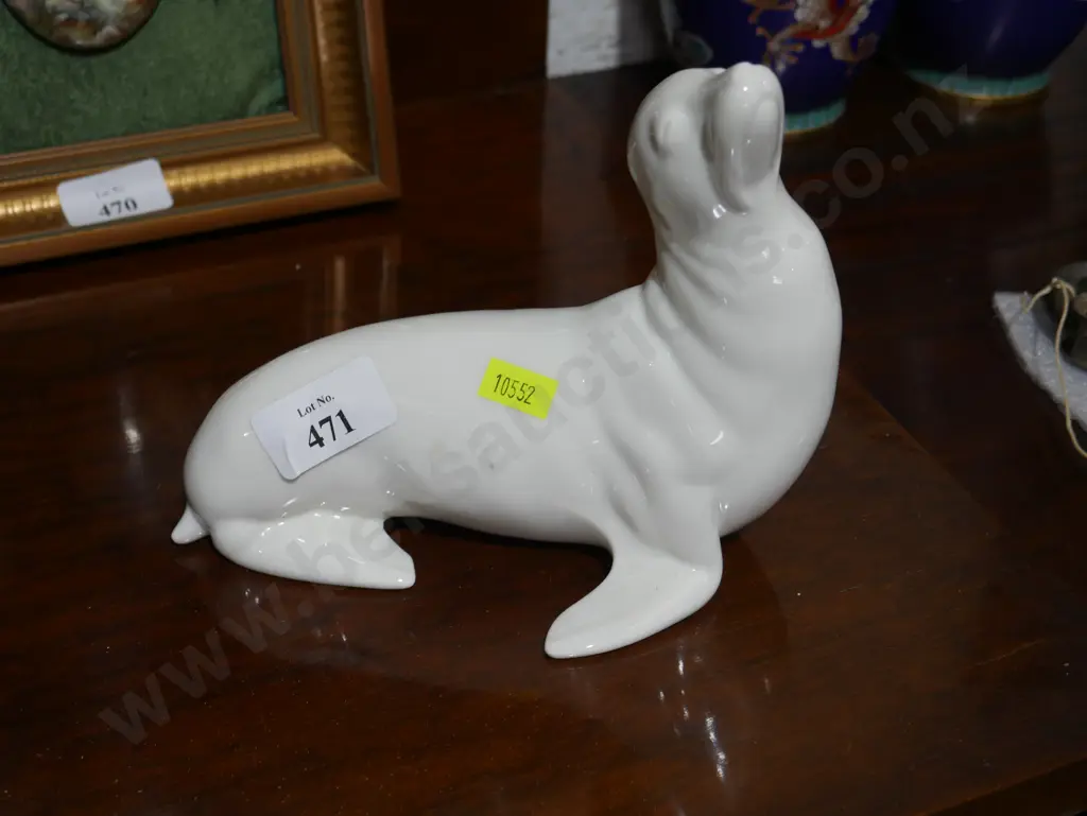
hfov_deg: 38.2
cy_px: 408
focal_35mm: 50
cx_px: 544
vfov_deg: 29.1
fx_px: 1571
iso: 250
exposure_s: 1/60
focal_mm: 25
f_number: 5.3
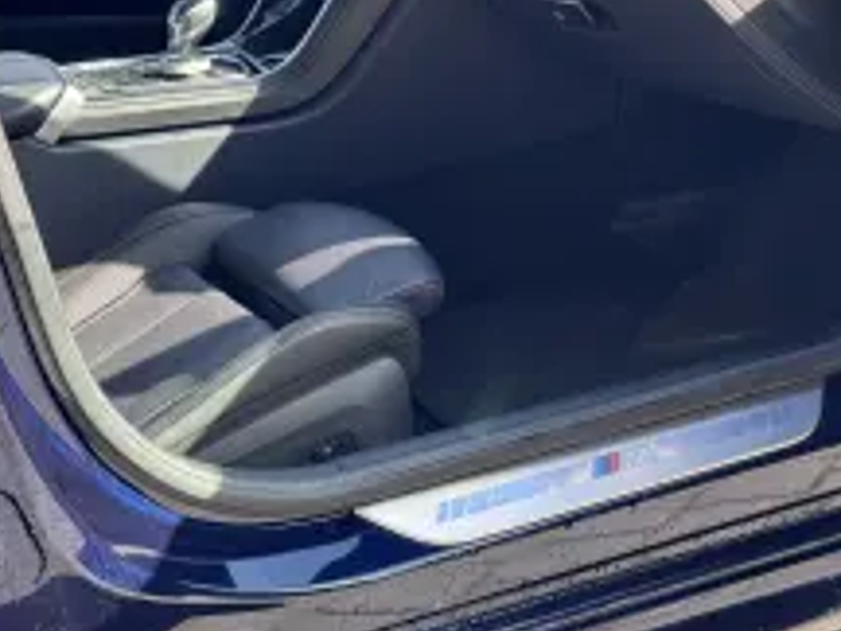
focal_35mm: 80
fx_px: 1944
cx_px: 580
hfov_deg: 24.3
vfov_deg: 18.3
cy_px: 136
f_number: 1.78
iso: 64
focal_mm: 6.76
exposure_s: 1/247
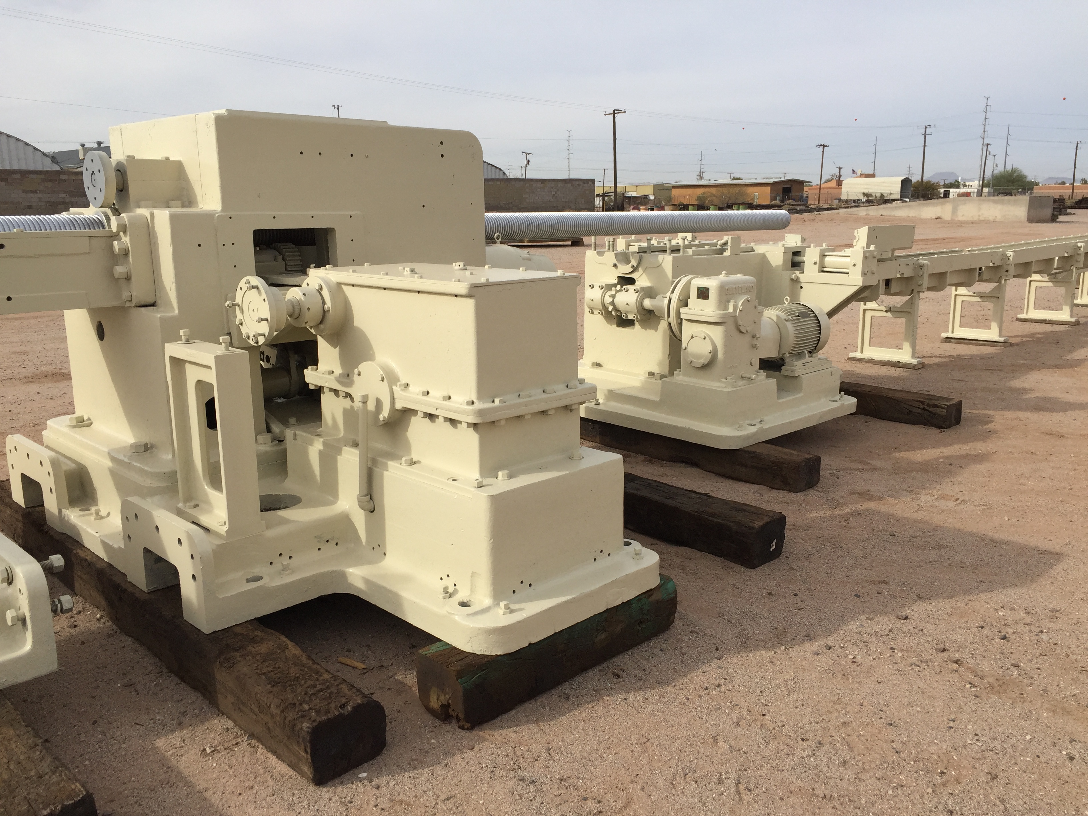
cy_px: 408
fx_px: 911
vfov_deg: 48.2
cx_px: 544
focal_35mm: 29
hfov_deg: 61.7
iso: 32
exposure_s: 1/2639
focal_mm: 4.15
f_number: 2.2
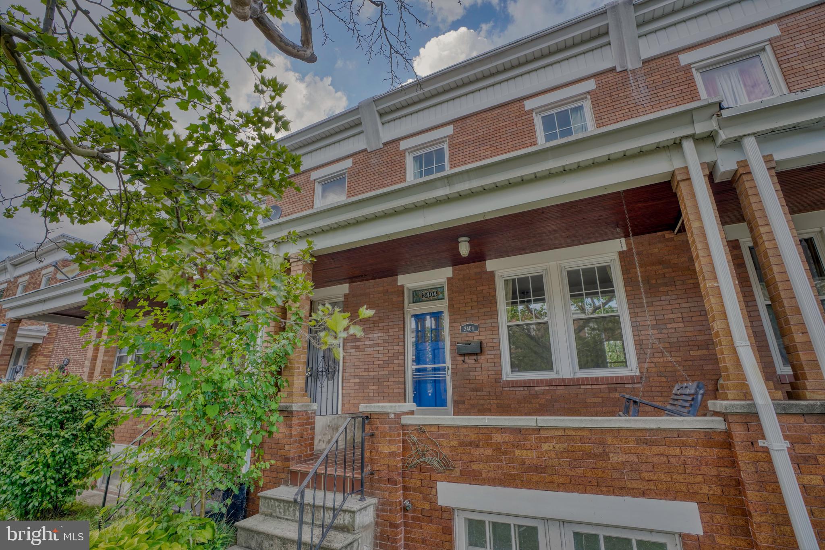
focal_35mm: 16
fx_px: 367
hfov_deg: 96.7
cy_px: 275
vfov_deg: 73.8
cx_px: 412
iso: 640
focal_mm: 16
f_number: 7.1
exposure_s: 1/3.33
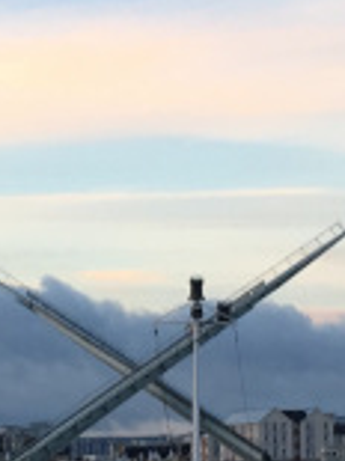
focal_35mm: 175
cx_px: 89
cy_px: 278
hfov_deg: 8.5
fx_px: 2329
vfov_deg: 11.3
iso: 25
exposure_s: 1/100
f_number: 2.2
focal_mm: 4.15
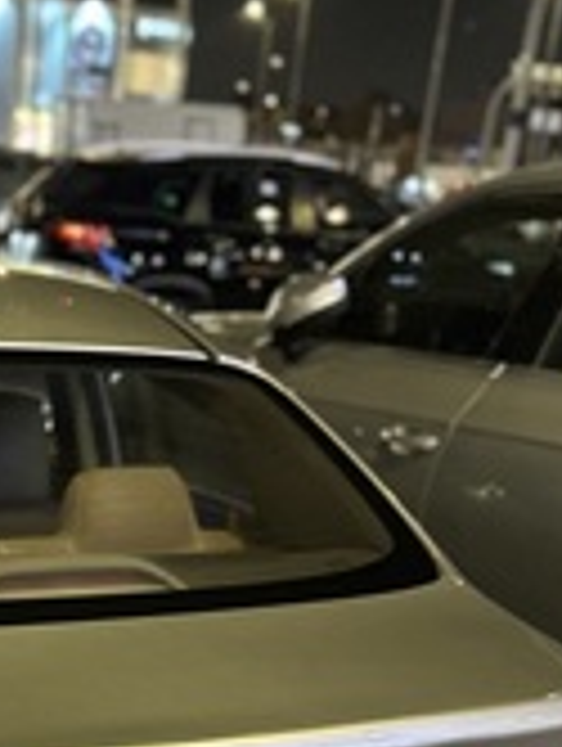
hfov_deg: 21.7
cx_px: 25
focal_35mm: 66
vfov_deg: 26.8
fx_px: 1425
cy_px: 835
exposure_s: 1/40
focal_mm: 6.86
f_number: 1.78
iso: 640
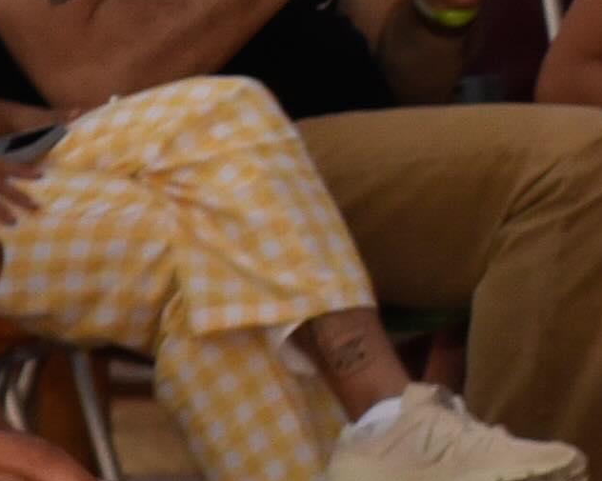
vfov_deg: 2.1
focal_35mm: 733
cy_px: -180
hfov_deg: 2.6
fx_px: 13054
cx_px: 2382
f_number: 4
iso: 1250
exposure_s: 1/160
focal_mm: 82
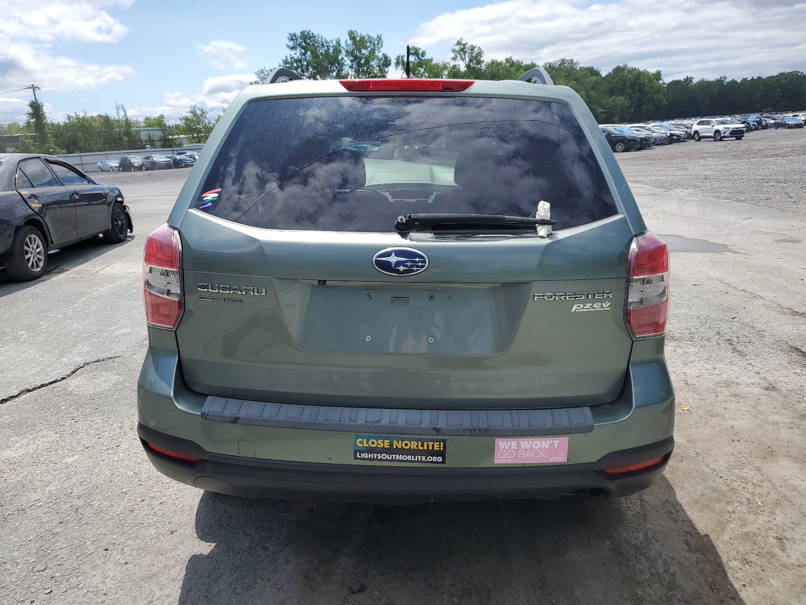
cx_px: 403
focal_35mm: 26
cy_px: 302
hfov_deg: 67.3
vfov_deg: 53.1
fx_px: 605
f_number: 1.5
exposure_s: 1/5000
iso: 50
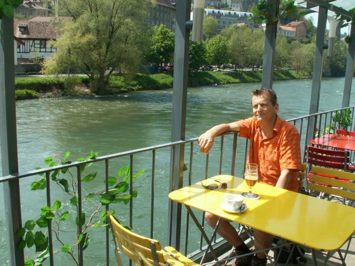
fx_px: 359
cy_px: 133
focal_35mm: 35
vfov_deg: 40.7
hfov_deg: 52.6
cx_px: 178
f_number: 8
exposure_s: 1/60
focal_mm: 5.86
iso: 50
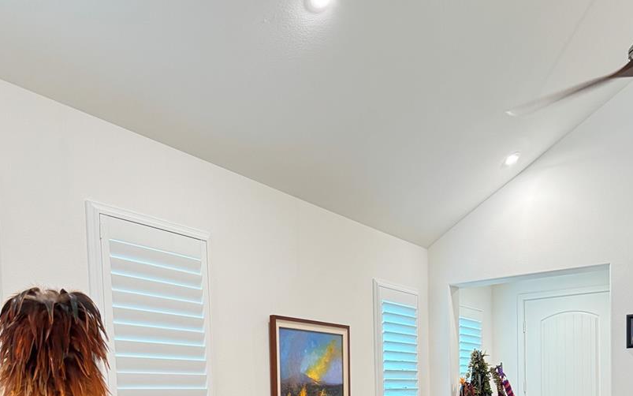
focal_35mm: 38
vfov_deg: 30.5
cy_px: 422
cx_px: 328
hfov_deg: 51.5
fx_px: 656
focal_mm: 6.76
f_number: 1.78
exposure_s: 1/60
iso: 500
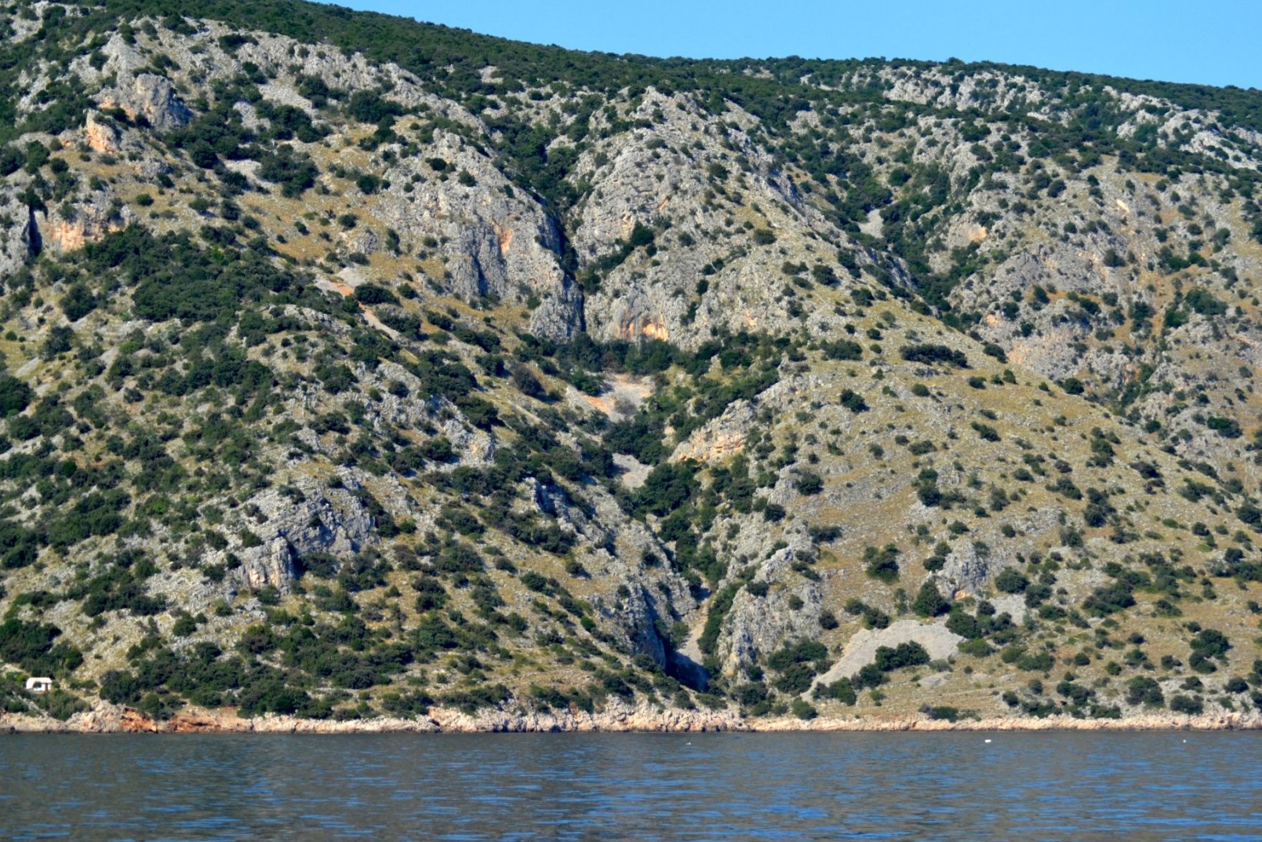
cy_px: 421
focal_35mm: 124
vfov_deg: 11.1
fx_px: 4347
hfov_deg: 16.5
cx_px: 627
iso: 110
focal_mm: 82
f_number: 5.6
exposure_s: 1/500
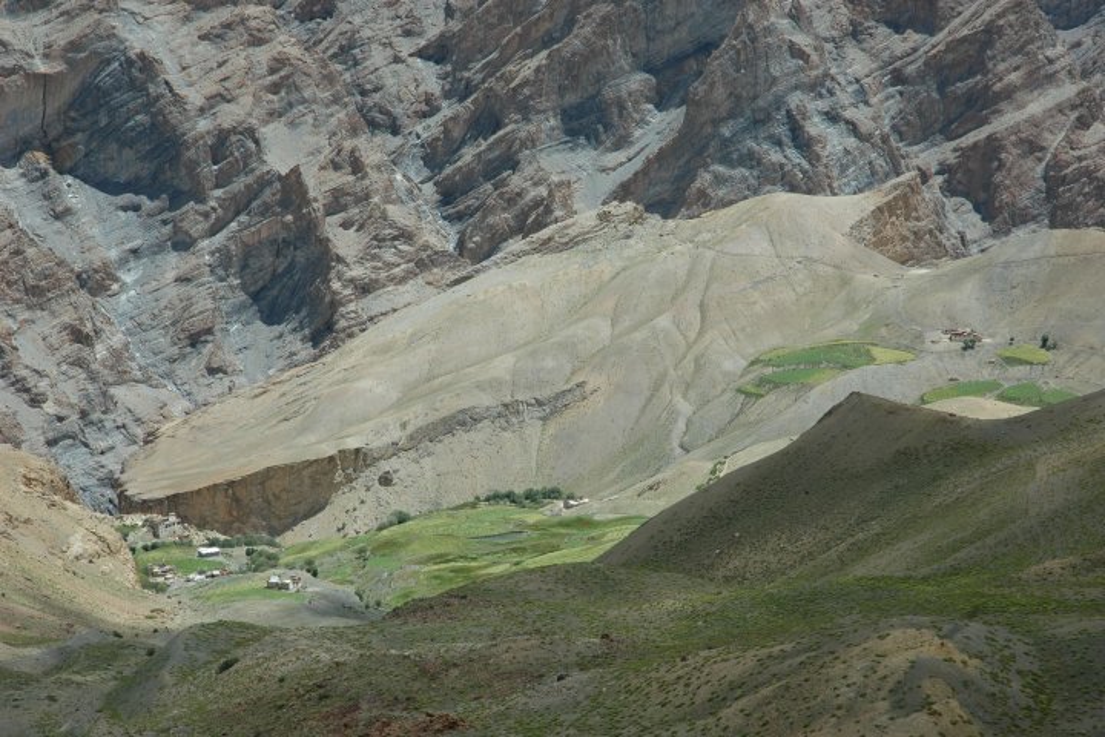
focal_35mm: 93
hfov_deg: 21.9
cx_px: 552
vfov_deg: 14.7
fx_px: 2854
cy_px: 368
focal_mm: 62
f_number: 10
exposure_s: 1/400
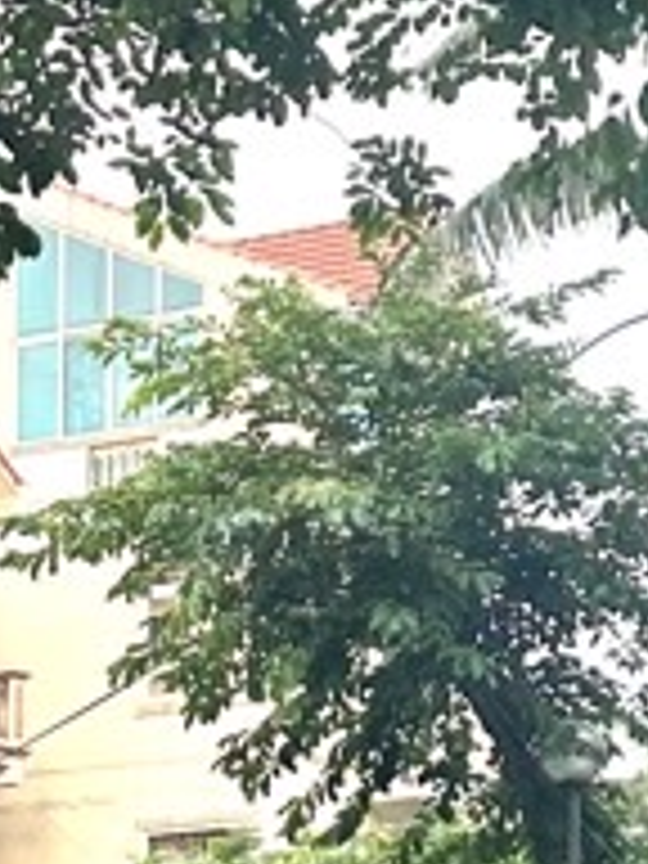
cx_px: 486
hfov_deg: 11.6
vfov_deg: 15.3
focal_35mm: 128
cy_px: 698
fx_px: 3195
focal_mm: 6.86
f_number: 1.78
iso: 125
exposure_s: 1/121
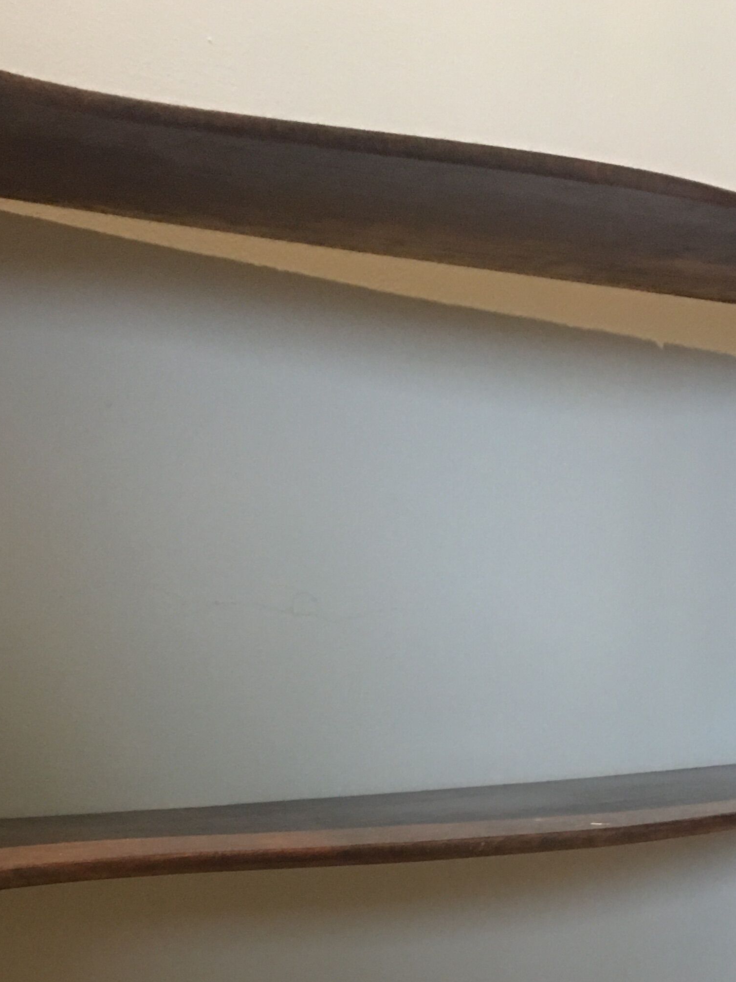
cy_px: 915
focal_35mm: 58
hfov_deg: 25.2
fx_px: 1644
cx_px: 336
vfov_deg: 31.4
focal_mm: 4.15
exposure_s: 1/8
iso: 160
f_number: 2.2
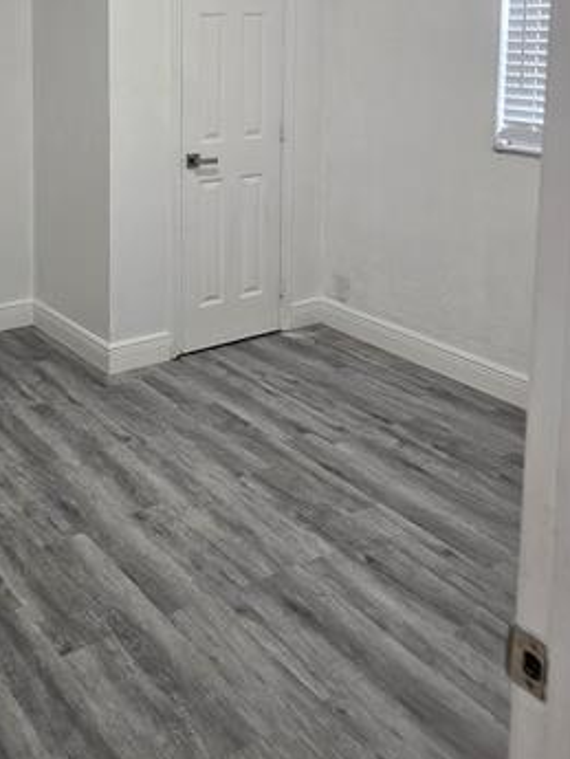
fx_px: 878
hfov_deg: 35.4
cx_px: 158
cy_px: 125
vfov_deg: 44.0
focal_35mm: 40
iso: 200
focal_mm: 6.3
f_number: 1.7
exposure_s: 1/120
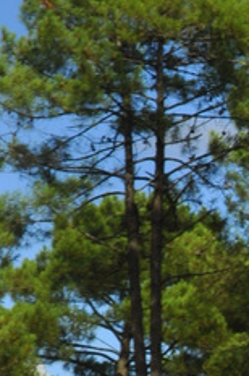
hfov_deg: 4.8
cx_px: 518
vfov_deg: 7.3
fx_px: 2903
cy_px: 498
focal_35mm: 279
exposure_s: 1/200
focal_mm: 36
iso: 200
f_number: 16
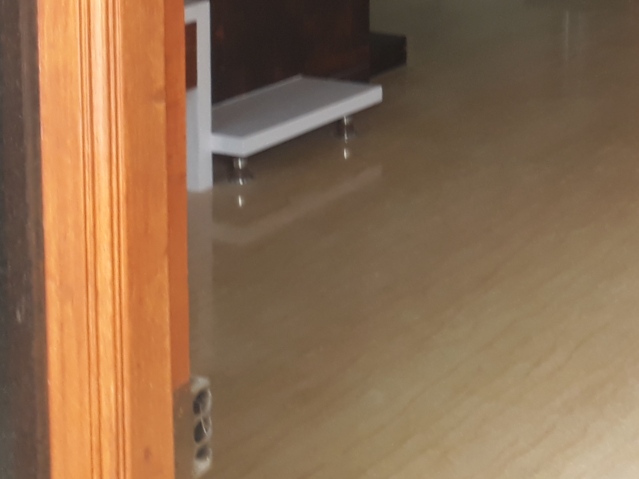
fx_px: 1440
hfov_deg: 22.0
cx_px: 869
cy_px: -142
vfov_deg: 17.7
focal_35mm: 78
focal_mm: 3.6
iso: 40
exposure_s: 1/33
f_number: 1.9
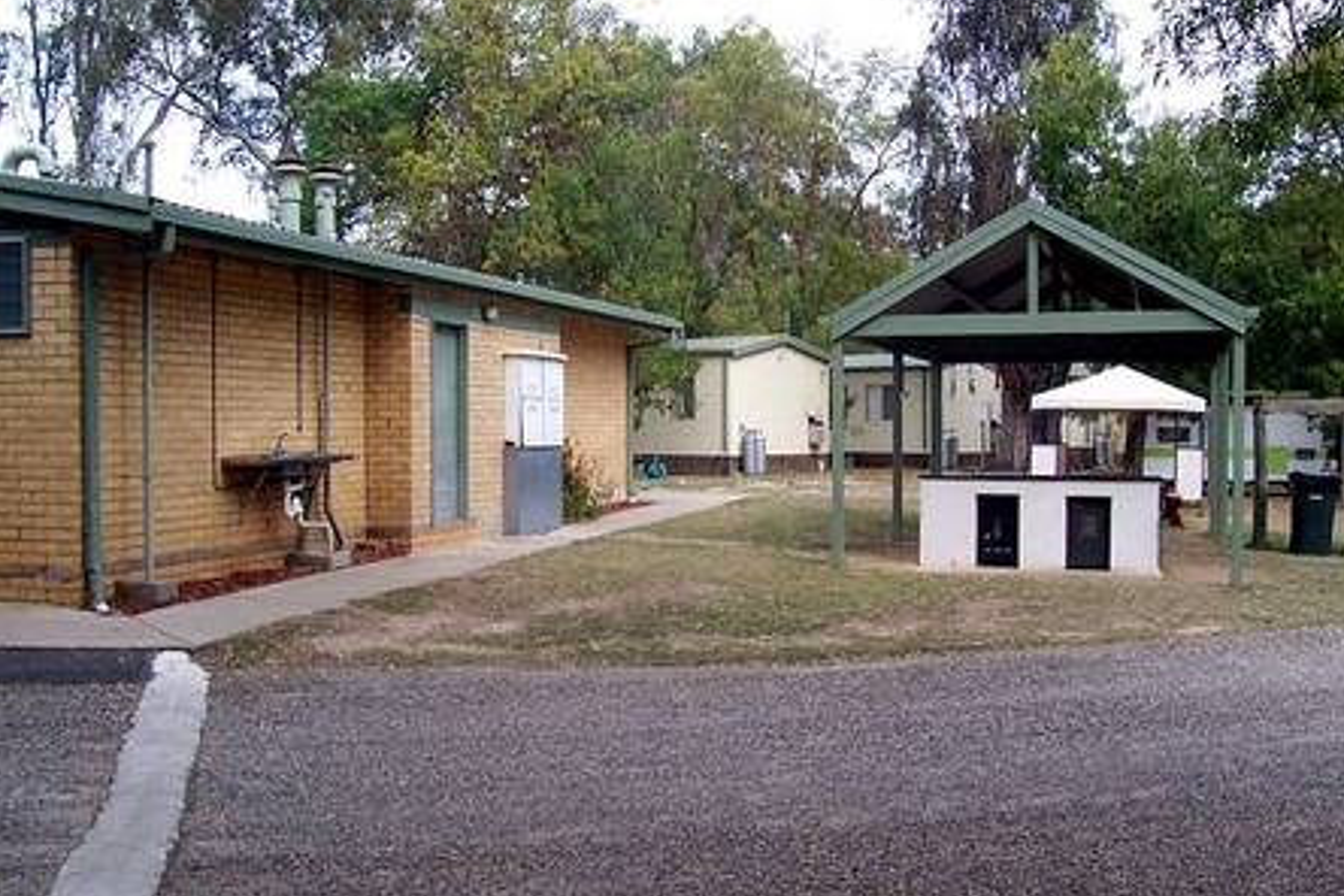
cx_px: 678
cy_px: 463
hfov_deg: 49.6
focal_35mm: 39
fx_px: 1456
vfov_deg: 34.2
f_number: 5.6
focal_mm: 5.6
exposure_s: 1/180
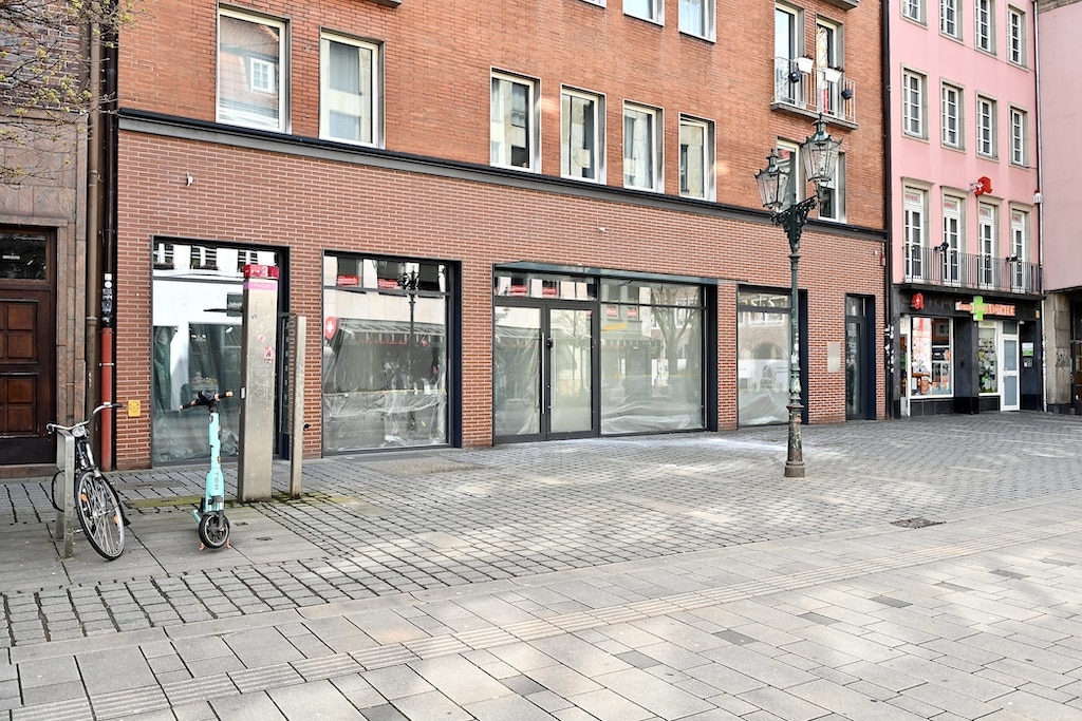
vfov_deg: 45.0
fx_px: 872
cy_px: 360
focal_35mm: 29
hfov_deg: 63.7
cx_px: 541
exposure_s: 1/100
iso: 100
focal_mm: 29
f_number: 5
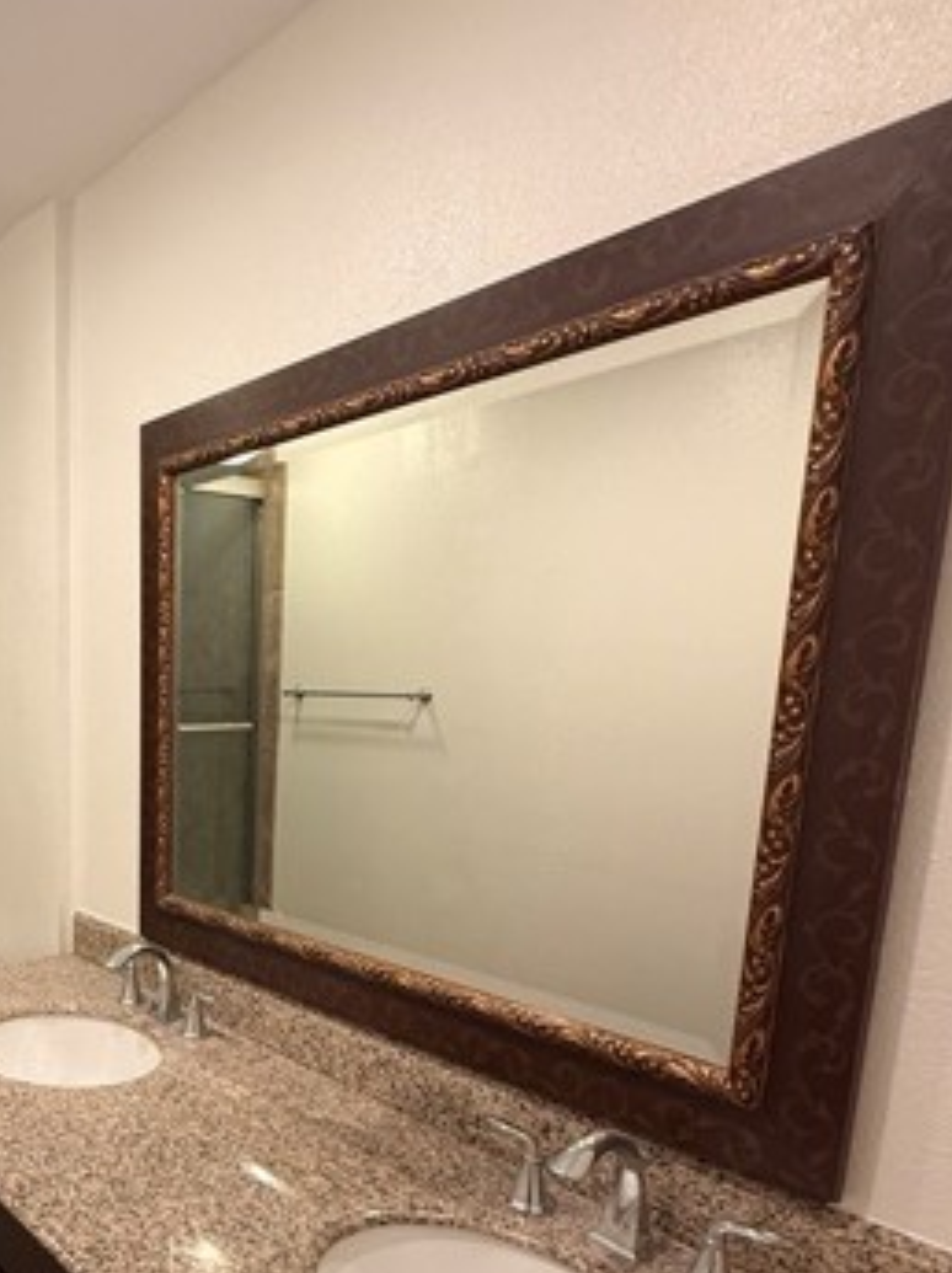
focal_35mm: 26
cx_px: 155
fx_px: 955
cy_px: 874
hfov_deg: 49.1
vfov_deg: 65.1
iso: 320
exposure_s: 1/120
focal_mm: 2.22
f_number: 2.2
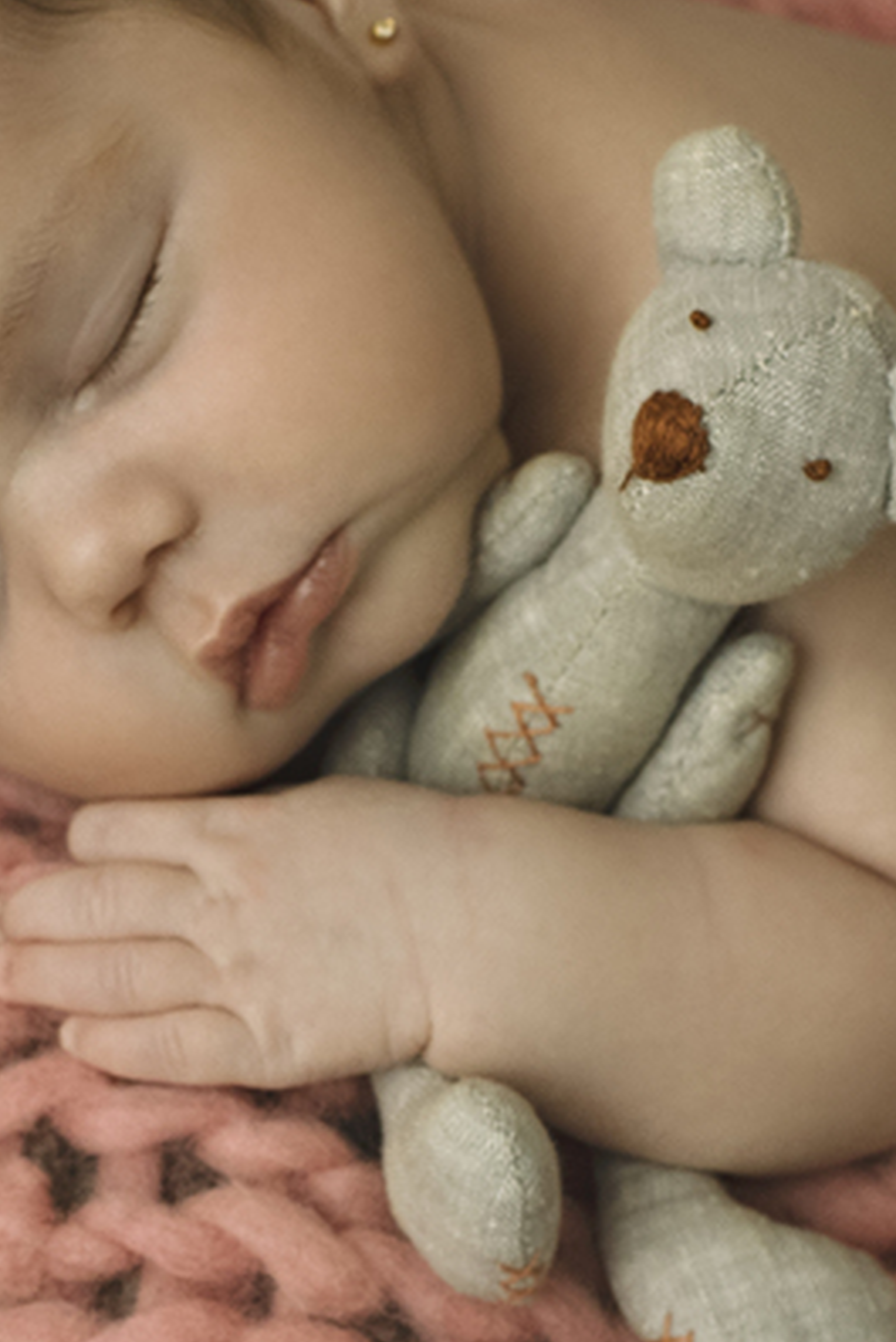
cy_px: 903
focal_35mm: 159
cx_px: 423
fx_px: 5912
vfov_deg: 12.9
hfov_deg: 8.7
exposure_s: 1/200
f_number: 5
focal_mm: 35
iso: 500
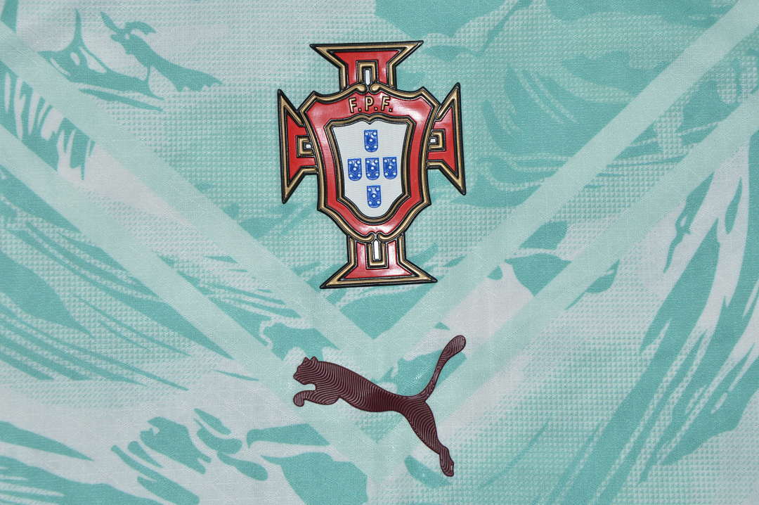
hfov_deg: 19.5
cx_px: 380
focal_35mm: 105
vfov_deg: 13.0
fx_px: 2212
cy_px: 252
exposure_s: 1/200
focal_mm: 70
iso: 400
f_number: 11
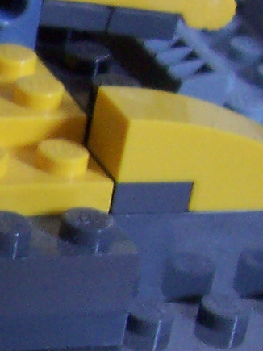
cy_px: 372
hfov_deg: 7.8
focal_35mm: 173
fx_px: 1753
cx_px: -432
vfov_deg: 11.3
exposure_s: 1/8
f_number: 2.8
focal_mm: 5.6
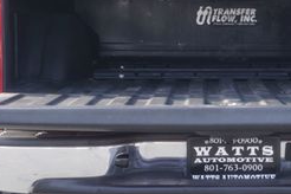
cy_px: 80
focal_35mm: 113
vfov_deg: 12.1
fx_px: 916
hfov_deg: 17.9
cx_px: 228
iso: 100
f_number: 4.5
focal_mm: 29
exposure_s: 1/60
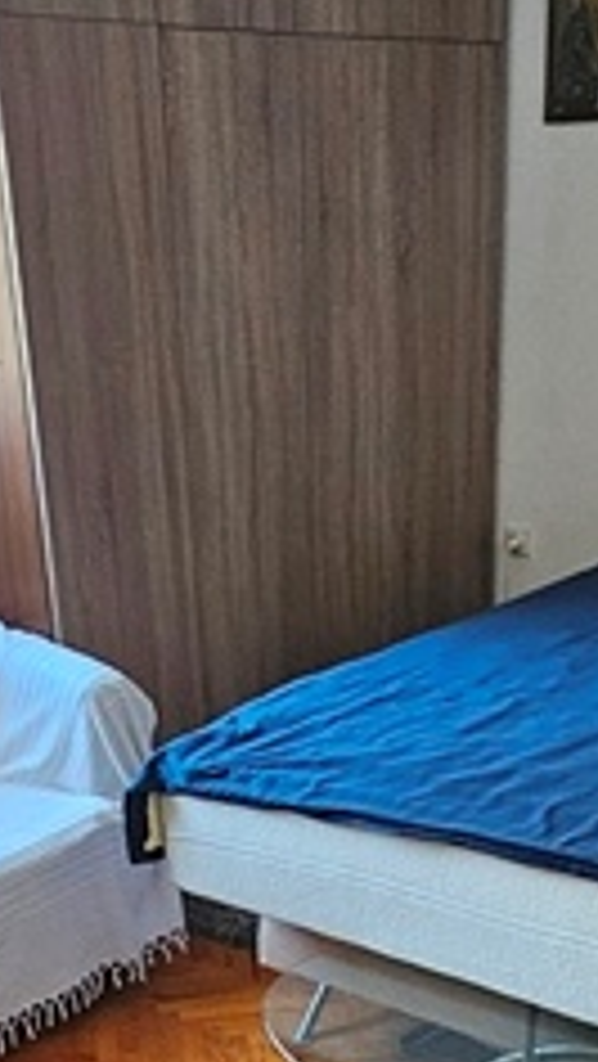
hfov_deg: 24.9
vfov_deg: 38.5
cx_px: 274
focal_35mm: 48
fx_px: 1351
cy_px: 1040
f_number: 2.2
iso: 400
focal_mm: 2.2
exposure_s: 1/50
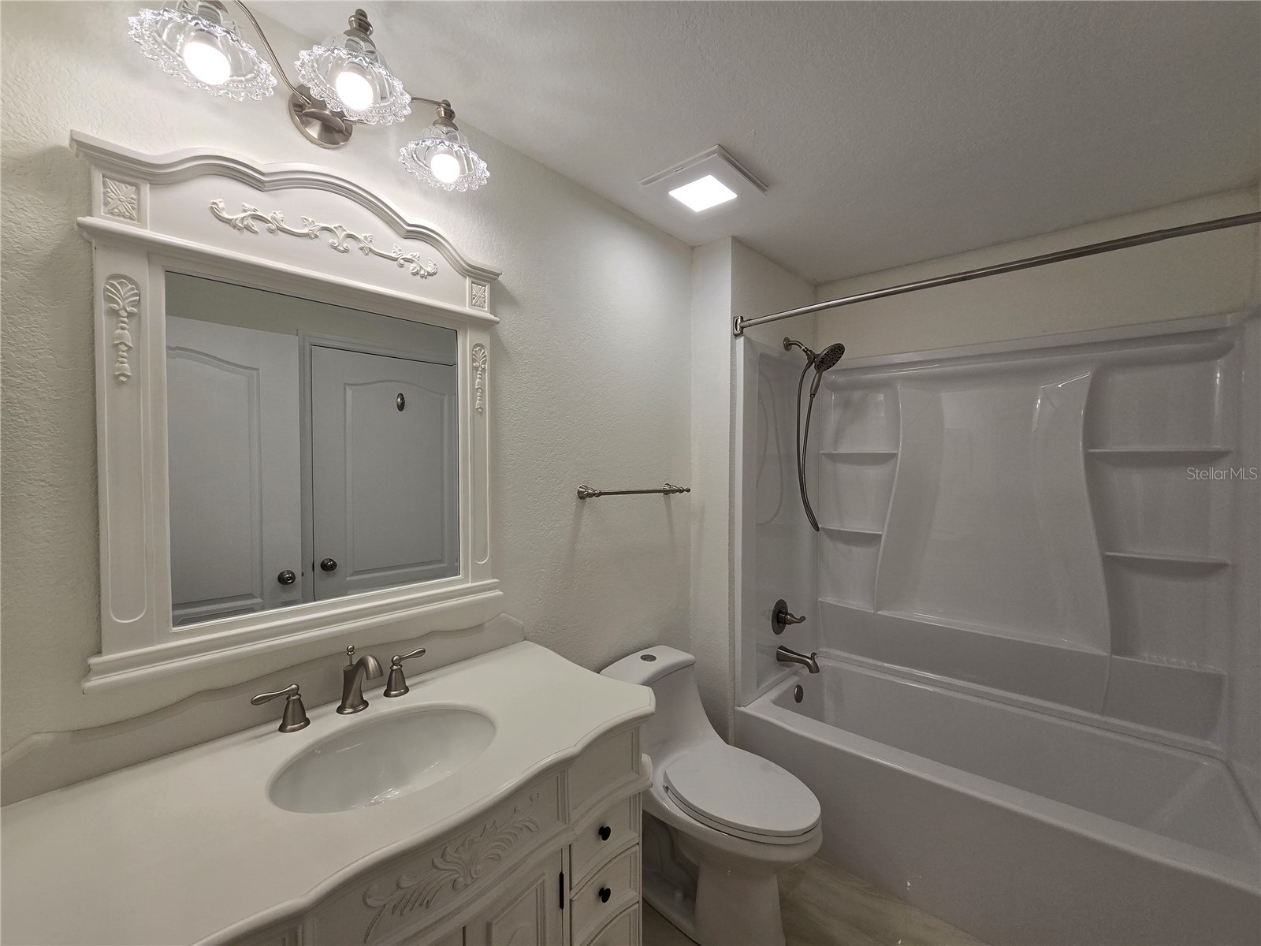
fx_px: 474
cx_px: 630
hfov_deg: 106.2
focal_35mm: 13
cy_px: 473
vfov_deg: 89.9
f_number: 2.2
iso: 50
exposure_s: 1/120
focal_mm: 2.2
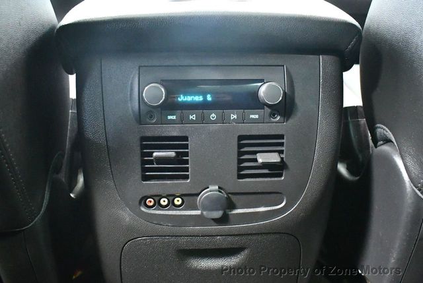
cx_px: 212
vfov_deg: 37.0
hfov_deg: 53.1
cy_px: 142
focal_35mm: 36
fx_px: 424
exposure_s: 1/25
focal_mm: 18
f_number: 3.5
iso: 12800
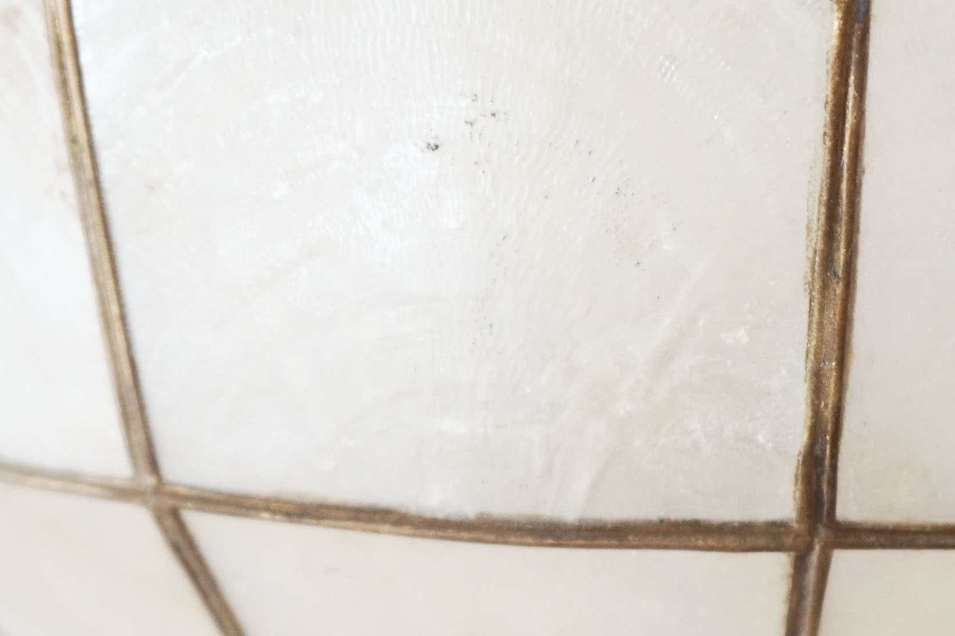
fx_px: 2482
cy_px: 171
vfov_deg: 14.5
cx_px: 596
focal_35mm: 94
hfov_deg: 21.7
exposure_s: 1/60
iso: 160
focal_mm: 19
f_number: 4
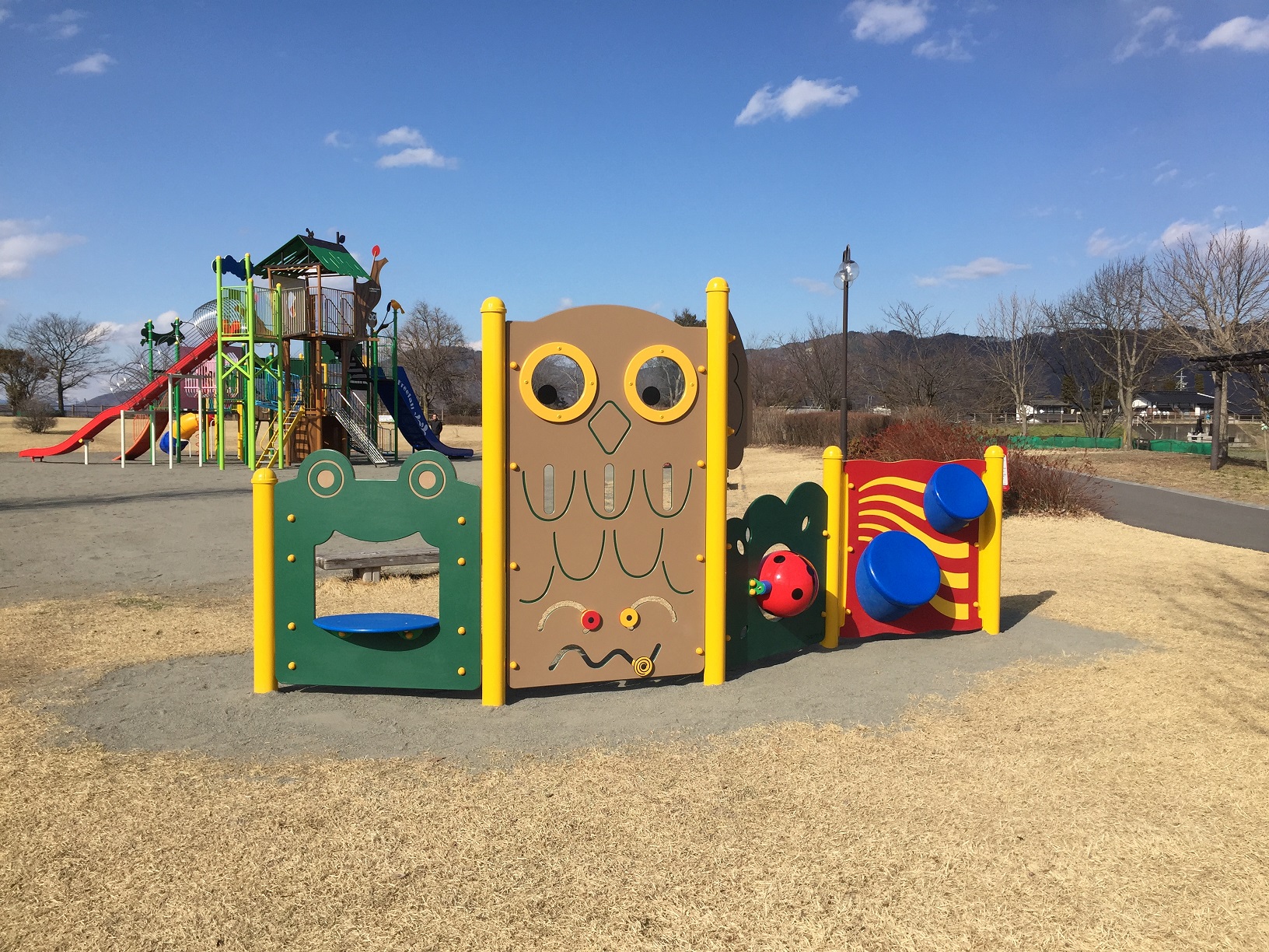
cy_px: 476
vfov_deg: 48.2
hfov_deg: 61.7
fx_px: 1063
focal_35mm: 29
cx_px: 634
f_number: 2.2
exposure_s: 1/2475
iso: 32
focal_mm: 4.15
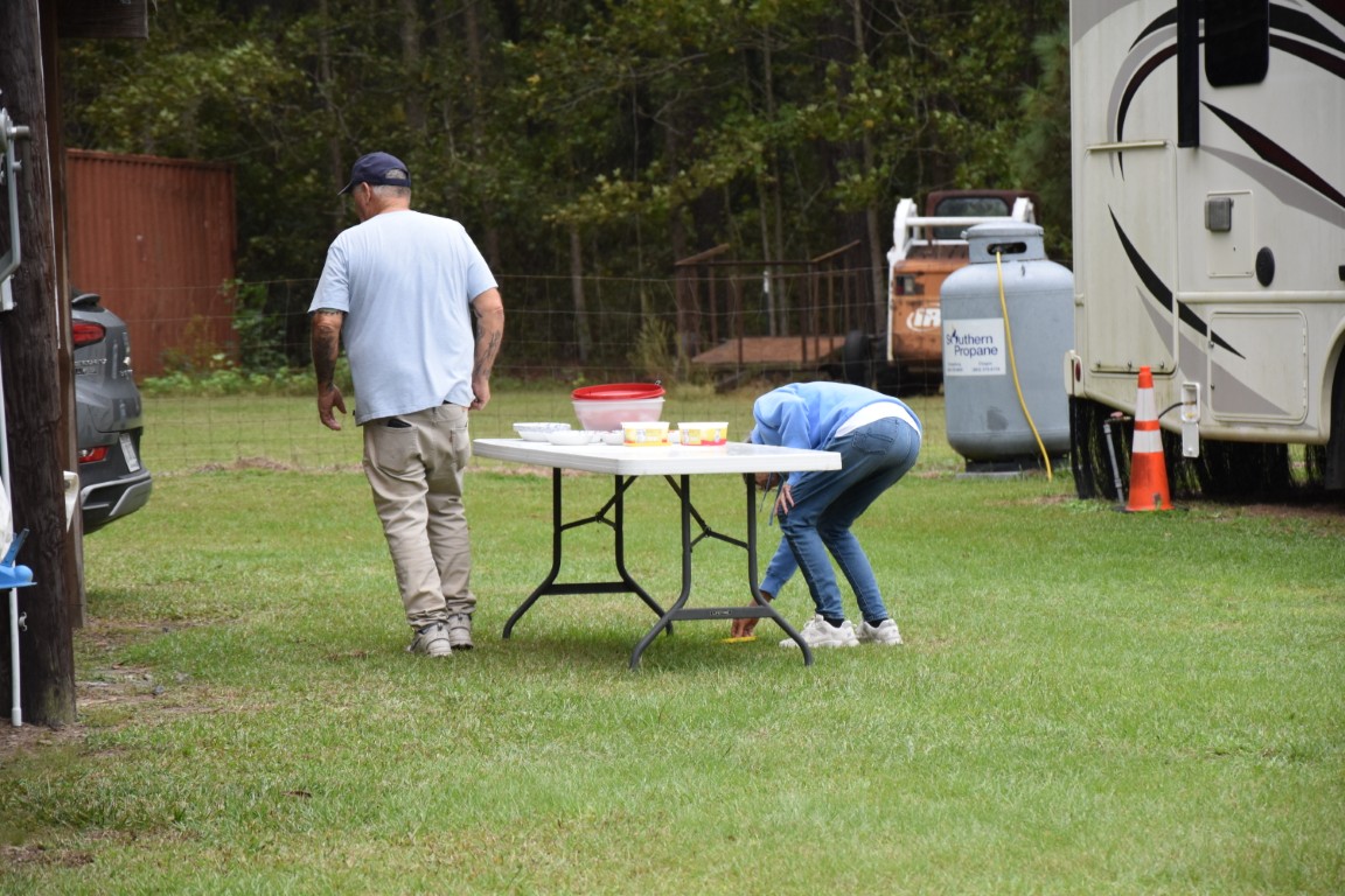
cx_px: 672
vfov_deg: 8.7
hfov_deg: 13.0
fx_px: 5884
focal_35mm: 158
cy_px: 448
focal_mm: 105
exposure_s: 1/250
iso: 400
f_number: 5.6
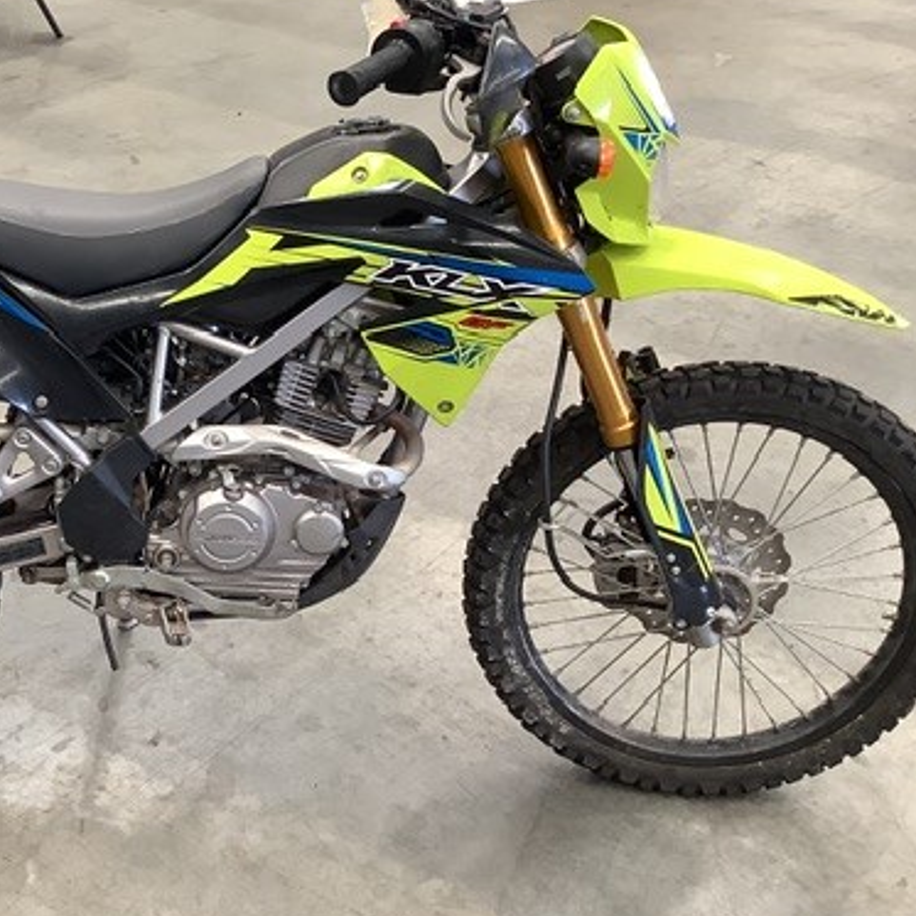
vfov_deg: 36.1
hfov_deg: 34.9
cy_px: 440
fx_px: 1407
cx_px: 182
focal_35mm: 47
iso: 125
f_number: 2.4
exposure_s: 1/50
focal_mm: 3.3
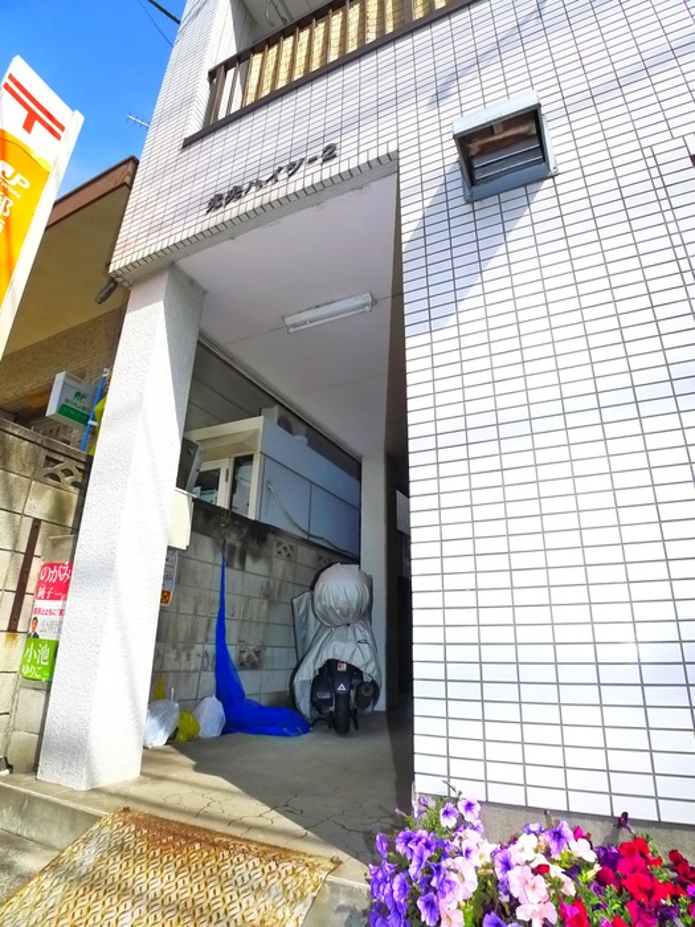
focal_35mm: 24
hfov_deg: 56.8
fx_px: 642
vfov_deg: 71.6
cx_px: 348
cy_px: 464
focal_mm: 5.1
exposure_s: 1/500
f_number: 4
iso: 400
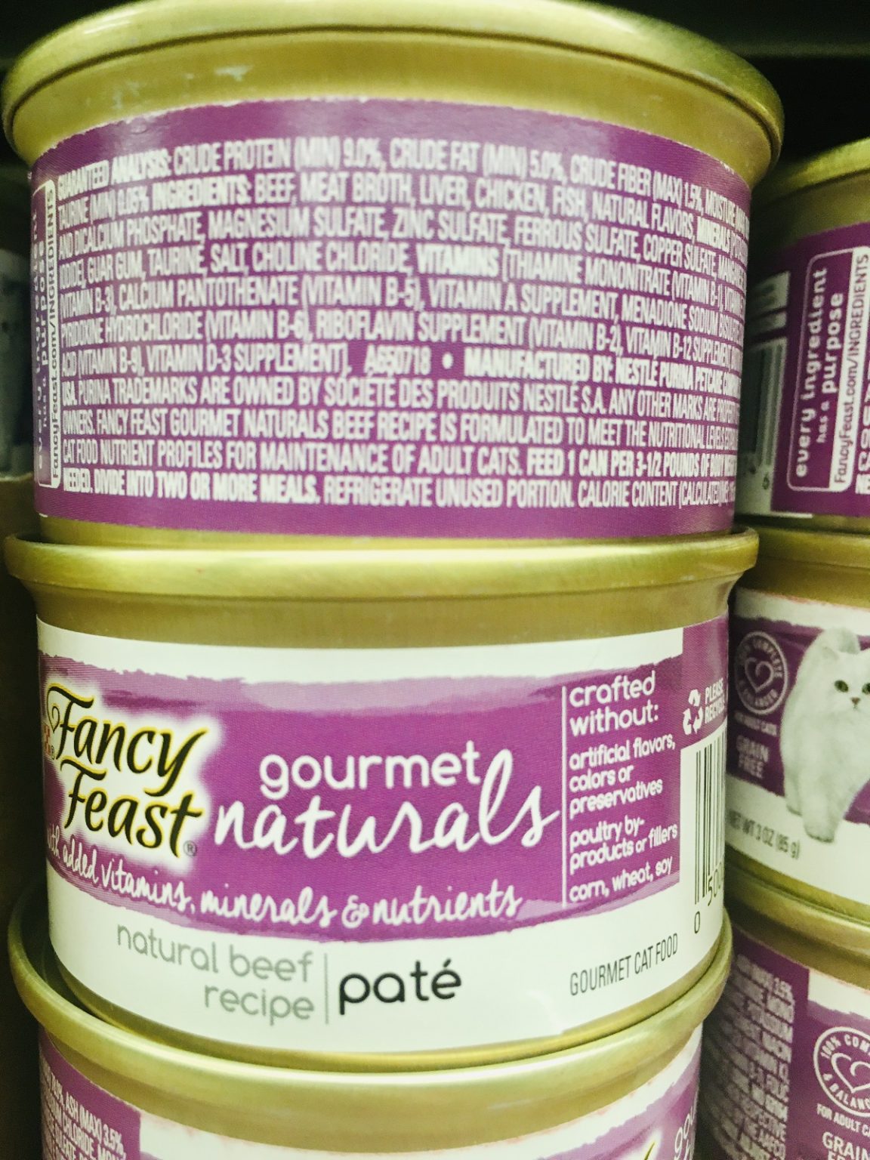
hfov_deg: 48.2
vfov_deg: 61.7
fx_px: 972
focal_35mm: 29
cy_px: 580
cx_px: 435
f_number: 2.2
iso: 100
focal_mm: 4.15
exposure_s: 1/30
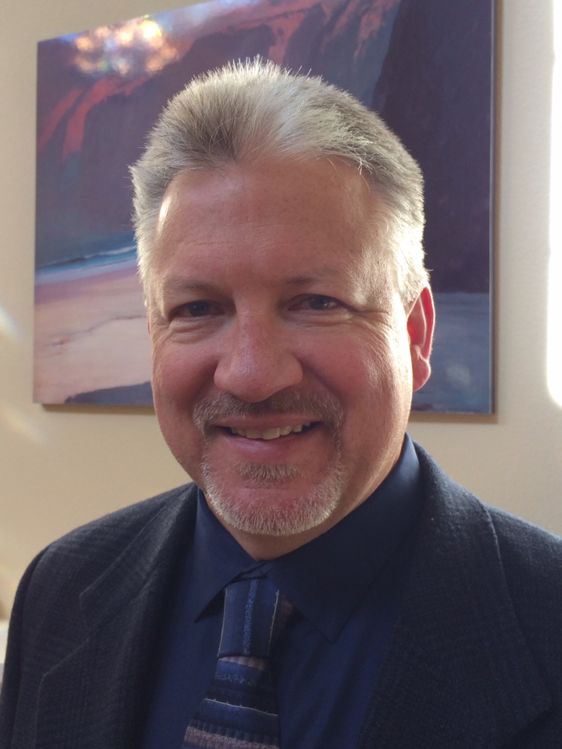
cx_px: 281
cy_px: 374
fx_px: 649
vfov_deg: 60.0
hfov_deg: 46.8
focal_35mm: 30
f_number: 2.2
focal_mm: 4.12
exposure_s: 1/40
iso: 40
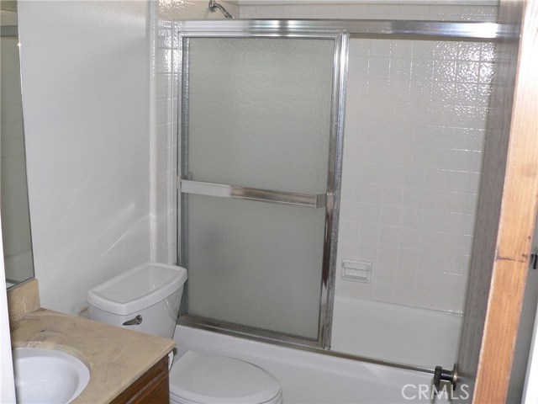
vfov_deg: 39.7
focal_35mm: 36
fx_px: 560
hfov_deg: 51.4
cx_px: 269
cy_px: 202
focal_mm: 6
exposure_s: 1/60
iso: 100
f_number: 2.8
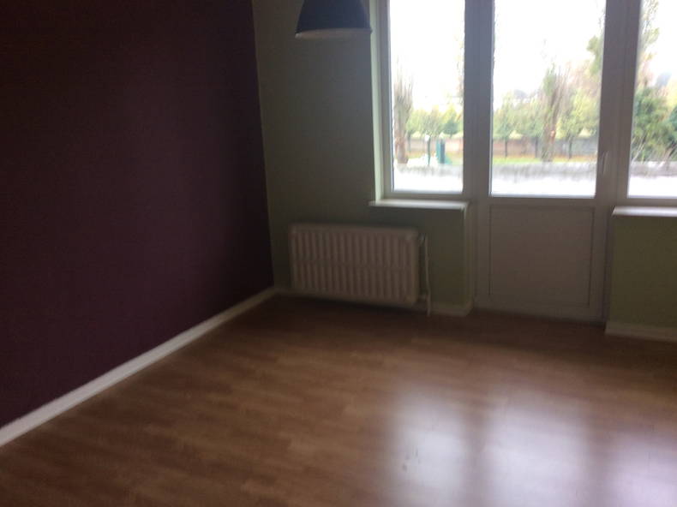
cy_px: 254
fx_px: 626
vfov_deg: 44.1
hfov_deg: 56.8
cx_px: 338
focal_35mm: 32
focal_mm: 3.3
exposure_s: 1/25
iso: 50
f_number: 2.4
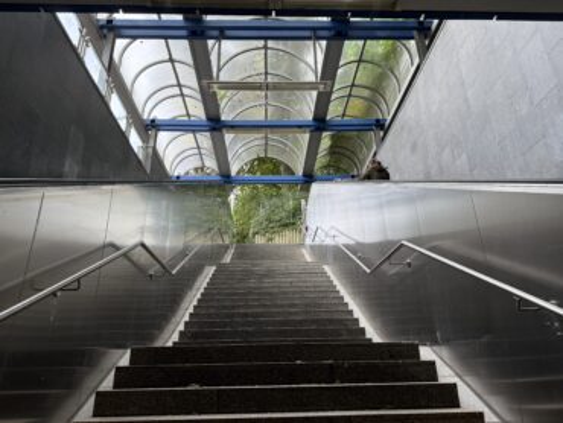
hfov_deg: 71.6
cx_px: 282
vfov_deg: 56.9
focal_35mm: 24
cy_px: 212
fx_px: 391
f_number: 1.78
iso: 100
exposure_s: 1/381
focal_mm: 6.76
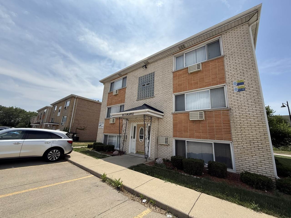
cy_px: 109
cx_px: 146
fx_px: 118
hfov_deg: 102.1
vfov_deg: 85.7
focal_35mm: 14
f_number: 2.2
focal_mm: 2.22
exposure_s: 1/2506
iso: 64
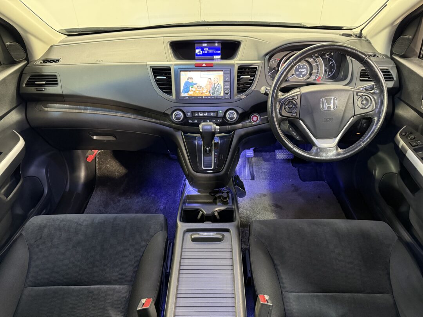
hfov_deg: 71.6
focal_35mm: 24
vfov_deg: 56.8
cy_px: 158
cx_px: 212
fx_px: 293
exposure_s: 1/33
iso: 800
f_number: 1.78
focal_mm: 6.76
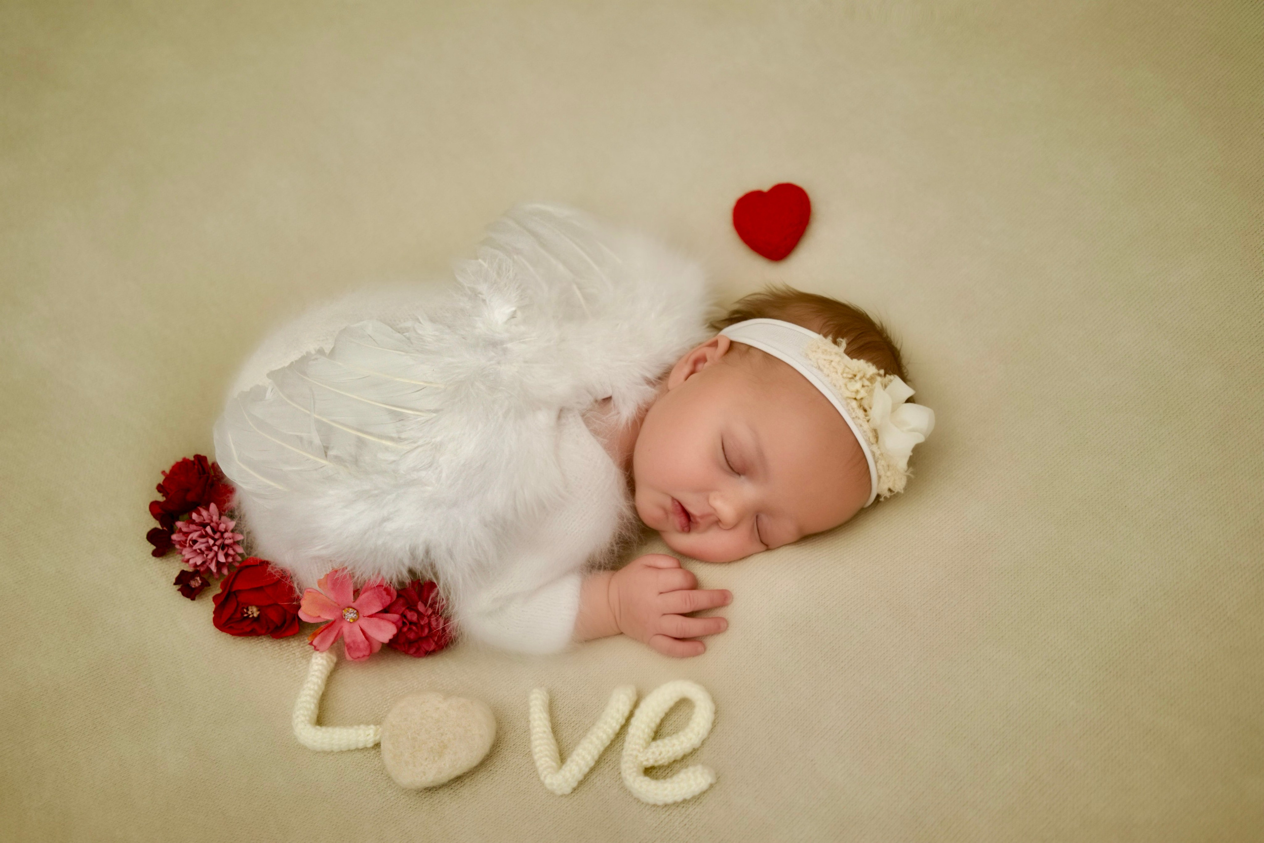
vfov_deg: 37.9
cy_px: 422
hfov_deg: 54.4
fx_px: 1229
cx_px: 632
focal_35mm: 35
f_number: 2.8
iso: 400
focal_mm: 35
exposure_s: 1/125
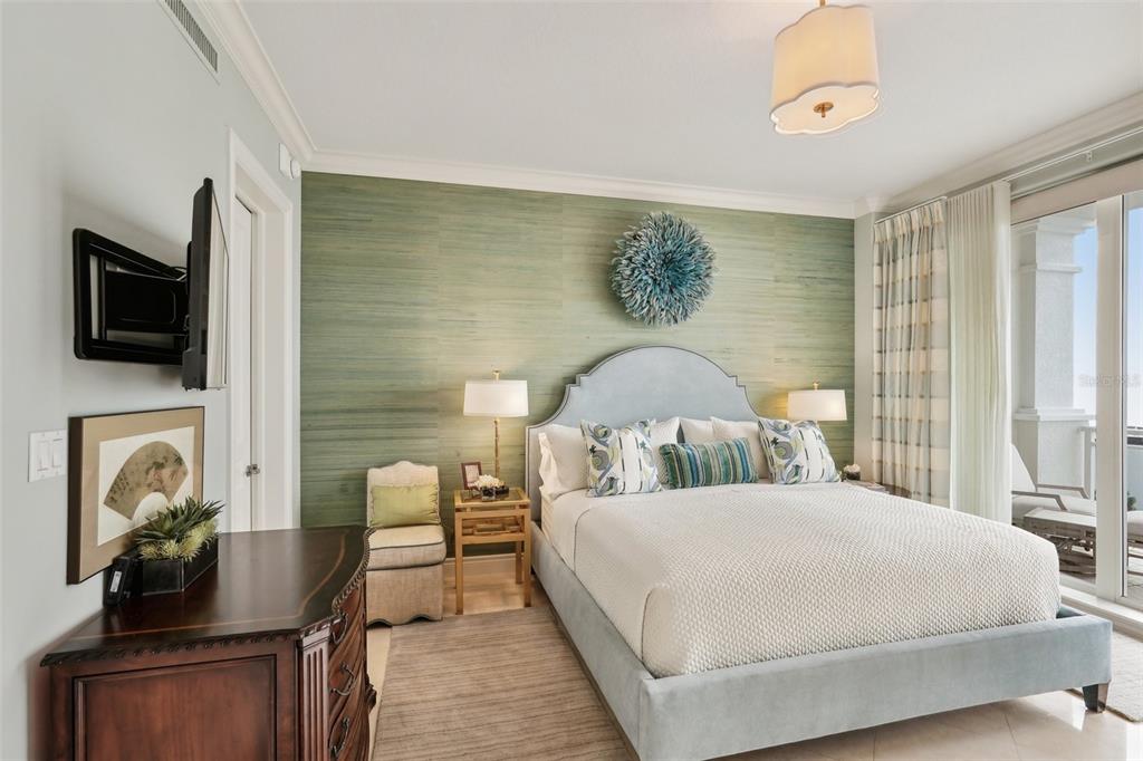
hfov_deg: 95.0
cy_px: 380
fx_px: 524
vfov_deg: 72.0
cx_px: 572
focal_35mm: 16
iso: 400
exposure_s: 1/25
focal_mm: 16.5
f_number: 8
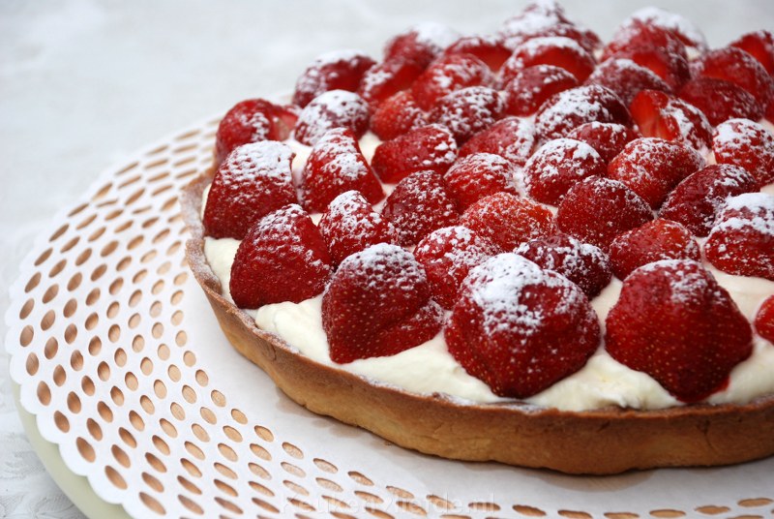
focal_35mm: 105
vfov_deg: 13.1
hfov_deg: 19.4
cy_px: 260
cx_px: 387
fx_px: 2261
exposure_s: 1/250
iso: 200
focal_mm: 70
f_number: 5.6
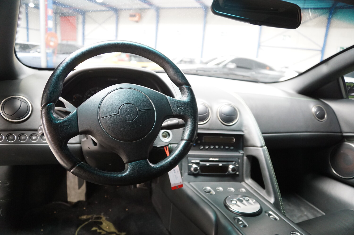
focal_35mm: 24
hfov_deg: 73.8
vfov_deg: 53.0
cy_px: 118
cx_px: 177
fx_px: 236
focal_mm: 16
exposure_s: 1/60
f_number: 2.8
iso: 1600
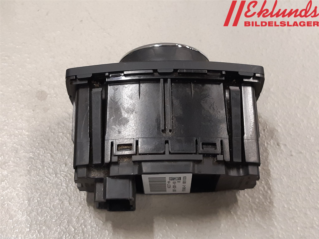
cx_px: 160
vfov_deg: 53.1
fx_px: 240
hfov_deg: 67.3
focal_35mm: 26
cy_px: 120
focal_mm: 3.93
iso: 160
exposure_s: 1/50
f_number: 1.7
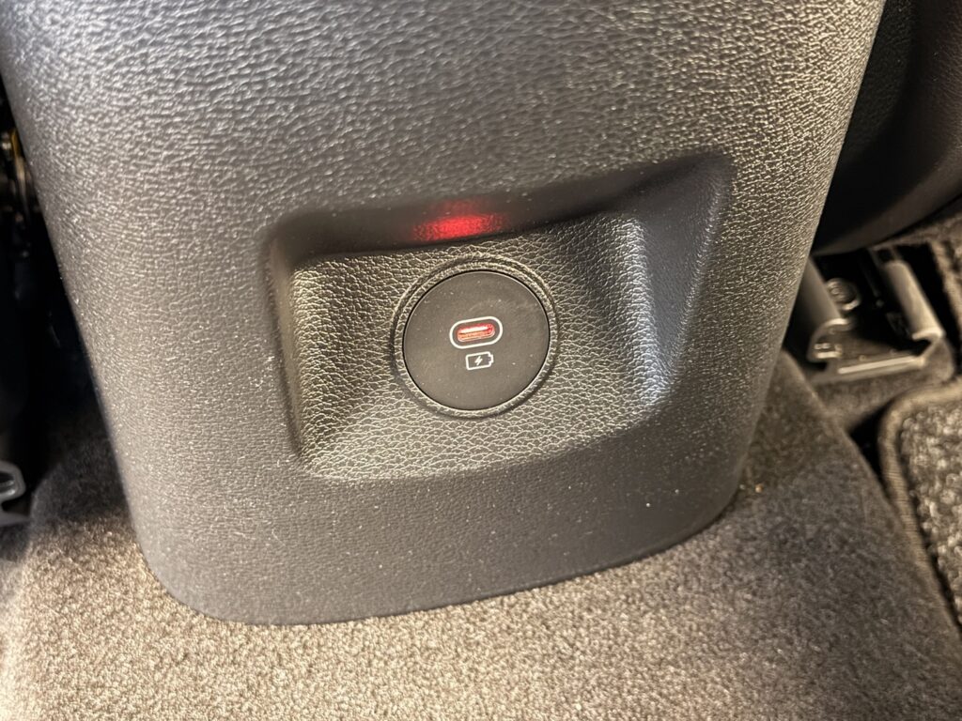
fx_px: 1334
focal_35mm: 48
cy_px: 360
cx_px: 481
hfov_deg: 39.7
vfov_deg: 30.3
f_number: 1.78
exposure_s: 1/2
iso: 500
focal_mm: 6.76
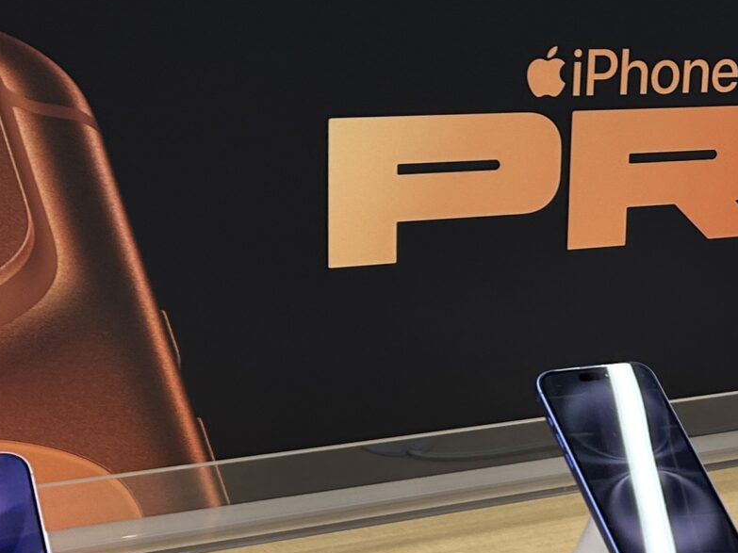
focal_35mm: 85
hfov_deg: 21.7
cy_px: 317
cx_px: 829
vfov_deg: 17.4
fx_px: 1812
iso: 64
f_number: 1.5
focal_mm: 5.7
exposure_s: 1/104
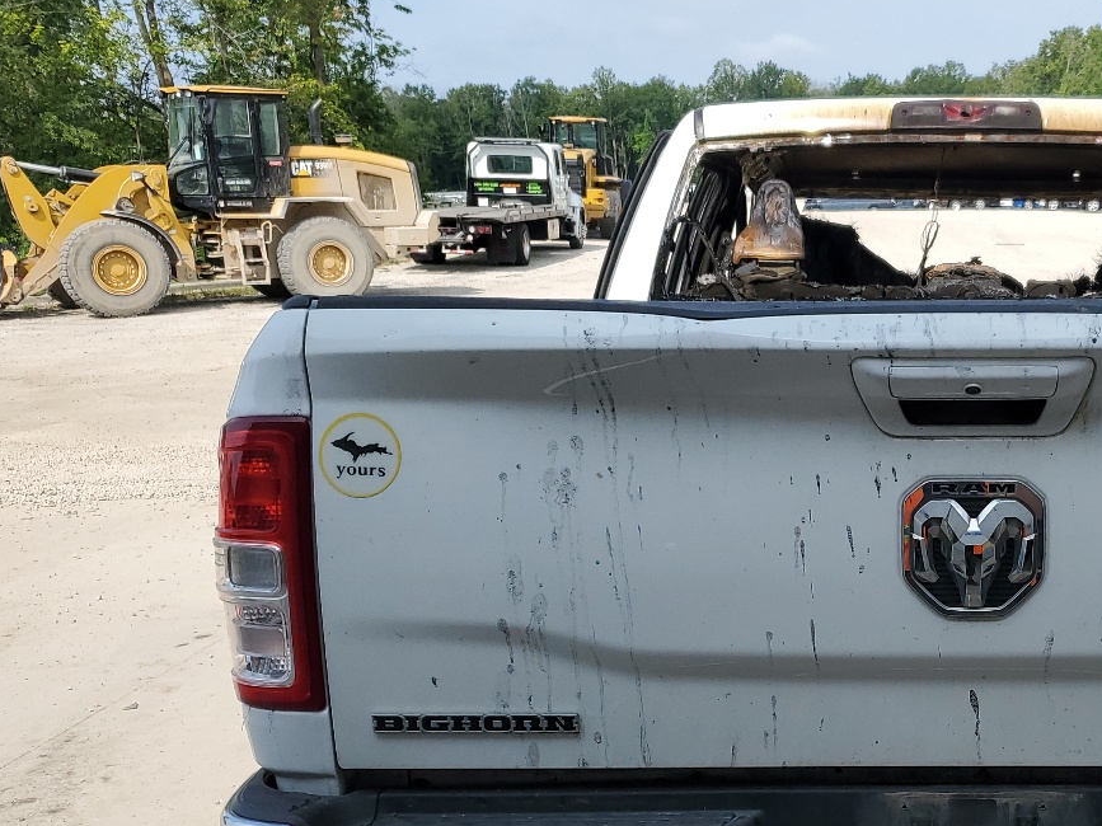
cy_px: 624
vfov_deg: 29.8
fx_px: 1528
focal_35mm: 48
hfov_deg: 37.5
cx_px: 953
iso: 50
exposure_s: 1/2500
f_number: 1.5
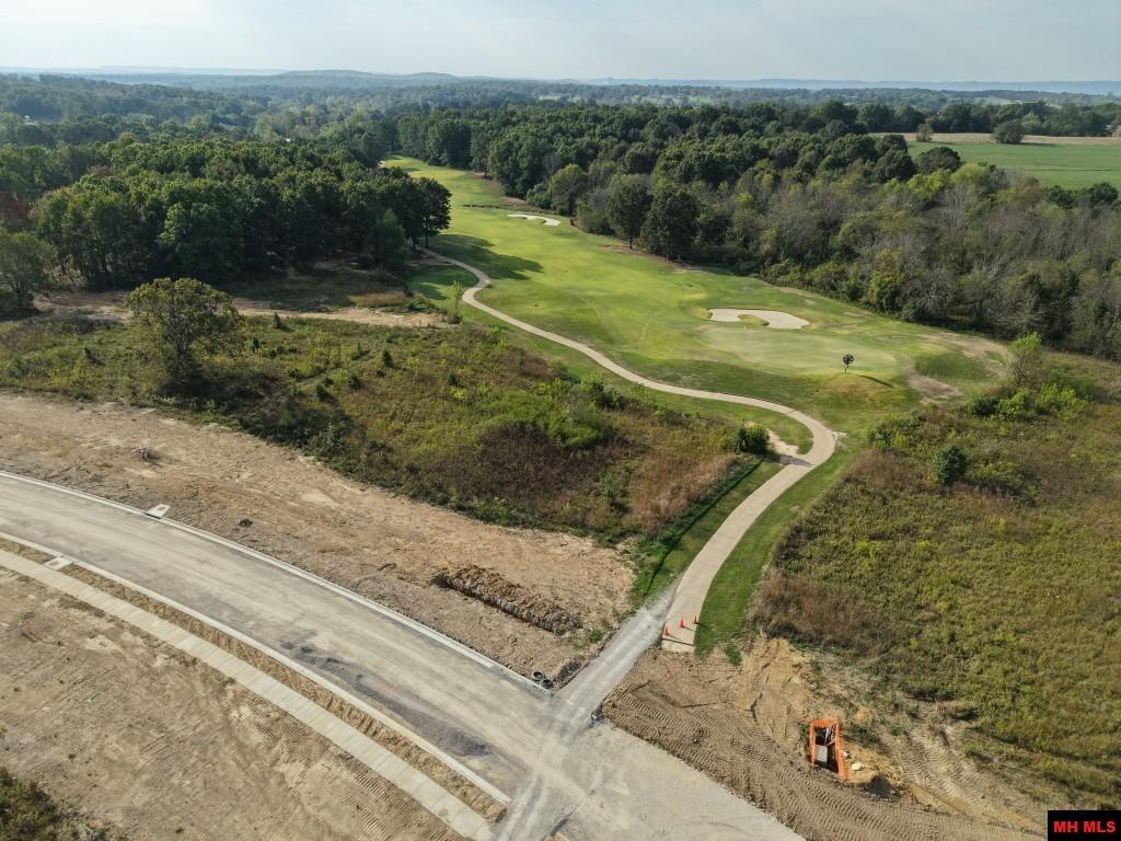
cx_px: 560
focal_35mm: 24
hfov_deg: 71.6
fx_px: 777
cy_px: 420
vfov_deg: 56.8
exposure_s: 1/5000
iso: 290
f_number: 1.8
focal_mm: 8.67
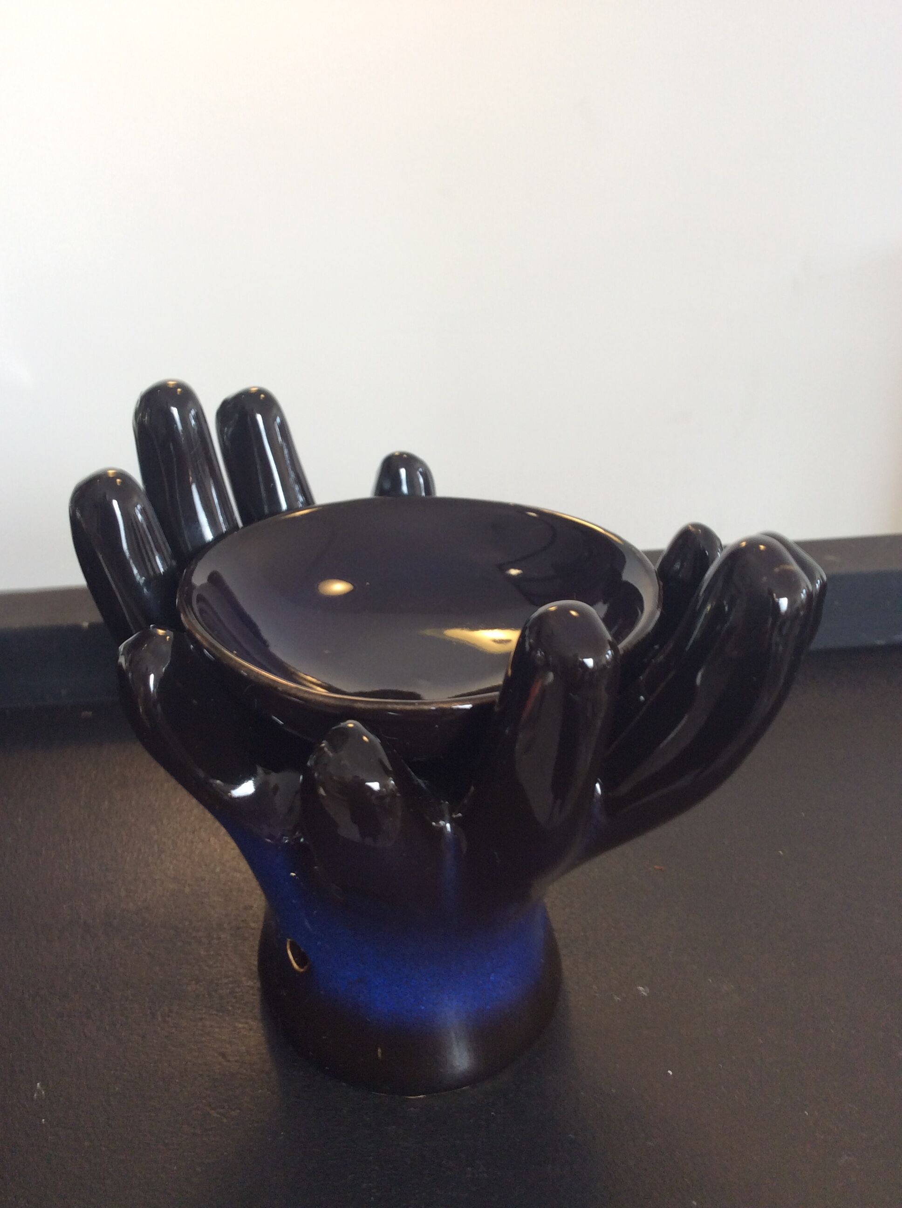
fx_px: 1115
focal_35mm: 32
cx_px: 451
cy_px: 604
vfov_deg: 56.9
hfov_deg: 44.1
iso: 32
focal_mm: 3.3
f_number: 2.4
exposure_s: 1/25
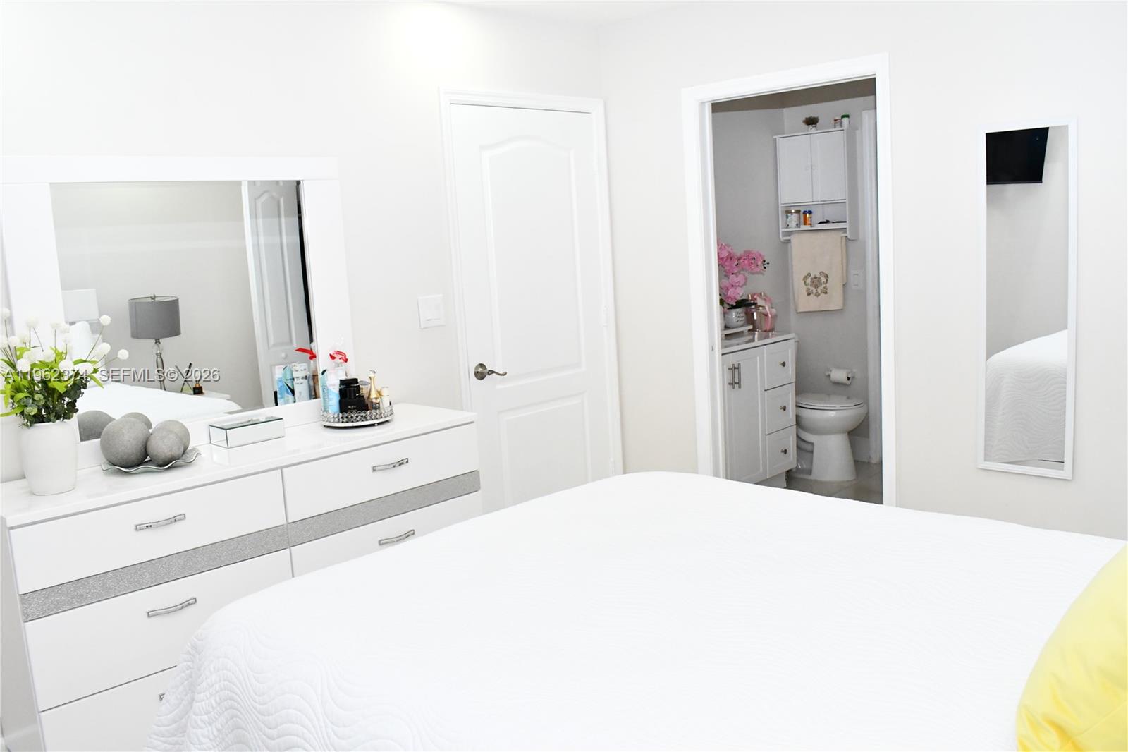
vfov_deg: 43.6
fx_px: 940
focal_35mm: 30
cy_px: 376
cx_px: 564
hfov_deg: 61.9
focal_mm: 20
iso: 4000
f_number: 7.1
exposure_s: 1/200
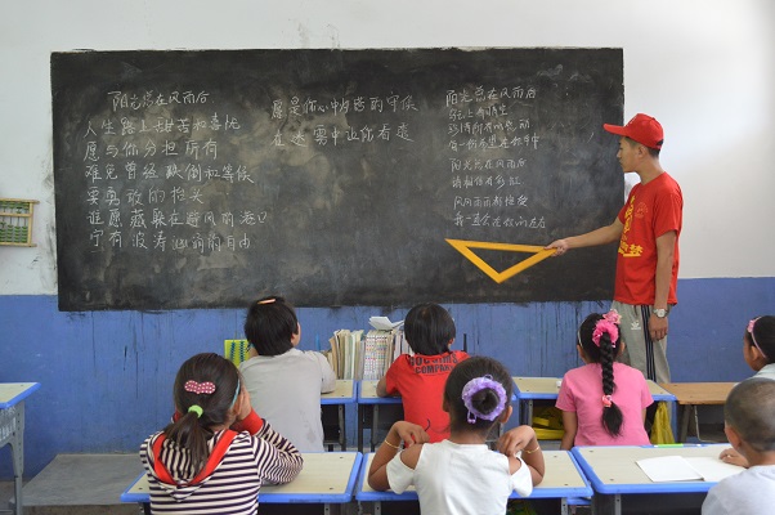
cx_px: 388
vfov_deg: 28.0
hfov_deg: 41.2
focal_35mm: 48
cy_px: 258
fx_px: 1032
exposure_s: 1/50
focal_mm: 32
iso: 1400
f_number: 5.6
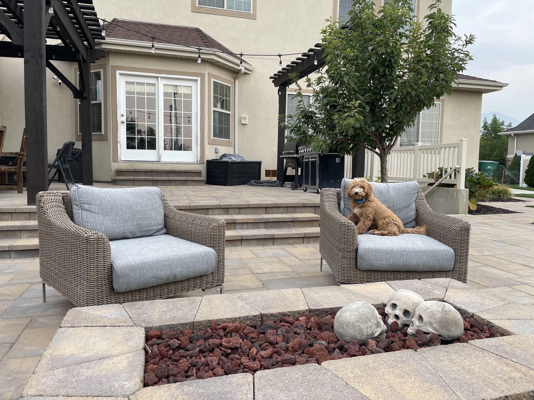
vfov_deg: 53.1
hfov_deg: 67.3
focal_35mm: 26
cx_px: 267
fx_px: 401
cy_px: 200
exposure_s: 1/333
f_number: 1.6
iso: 32
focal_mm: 4.2
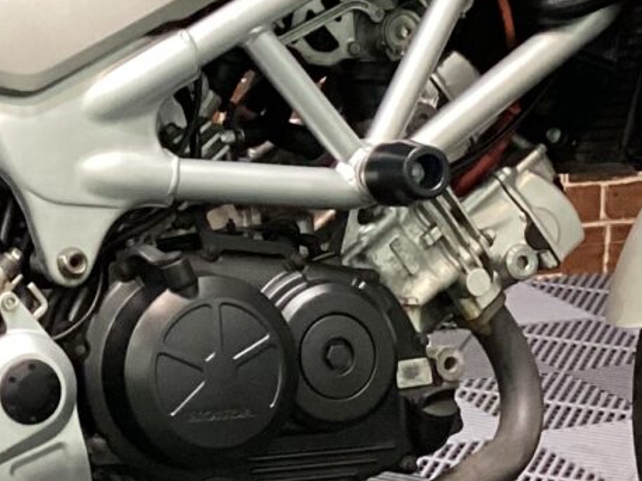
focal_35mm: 130
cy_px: 62
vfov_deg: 11.3
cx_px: -56
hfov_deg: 14.8
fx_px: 2410
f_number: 2.4
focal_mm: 3.3
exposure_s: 1/40
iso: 320
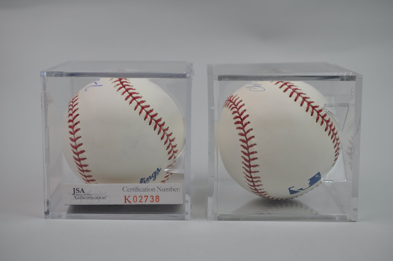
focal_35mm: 60
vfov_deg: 22.6
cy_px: 130
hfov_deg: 33.4
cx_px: 196
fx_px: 654
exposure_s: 1/80
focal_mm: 40
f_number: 4.5
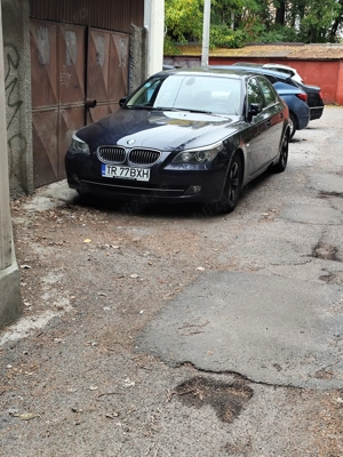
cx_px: 172
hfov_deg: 31.5
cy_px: 228
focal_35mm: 46
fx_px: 608
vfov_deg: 41.2
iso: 80
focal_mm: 6.19
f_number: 1.65
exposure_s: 1/100
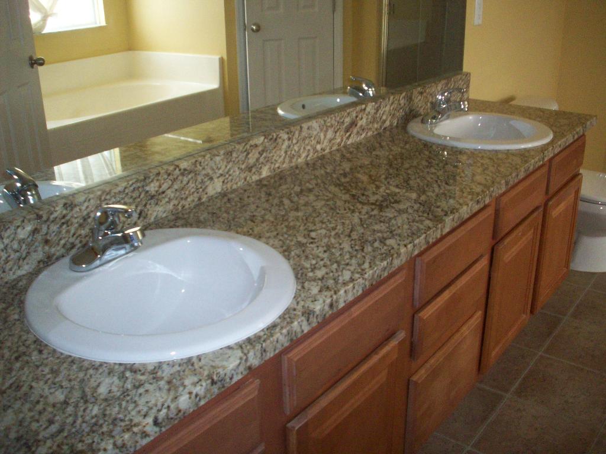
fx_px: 648
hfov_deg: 50.1
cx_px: 303
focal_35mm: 37
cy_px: 227
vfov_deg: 38.7
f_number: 2.8
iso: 200
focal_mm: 6.2
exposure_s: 1/64
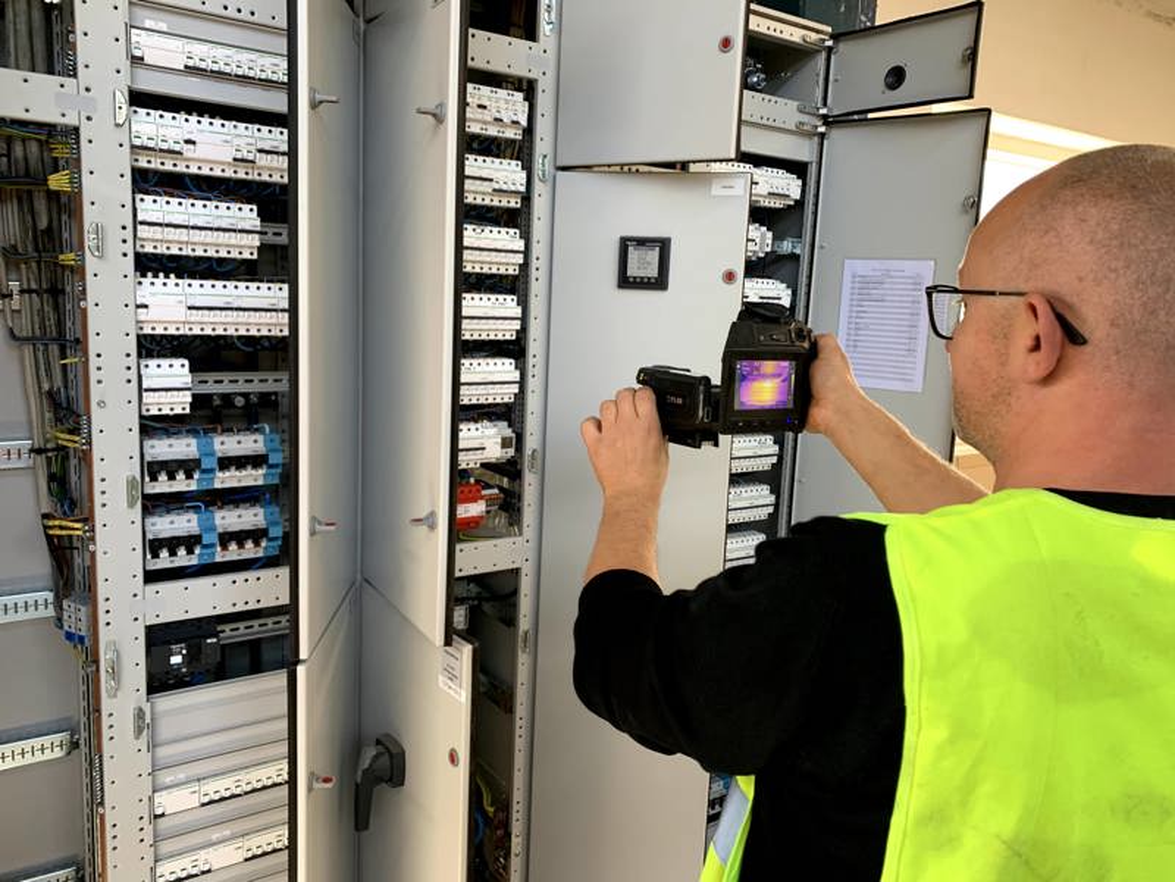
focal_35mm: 26
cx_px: 588
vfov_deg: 53.1
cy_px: 441
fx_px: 883
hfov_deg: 67.3
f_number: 1.8
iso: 64
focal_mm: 4.25
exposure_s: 1/50
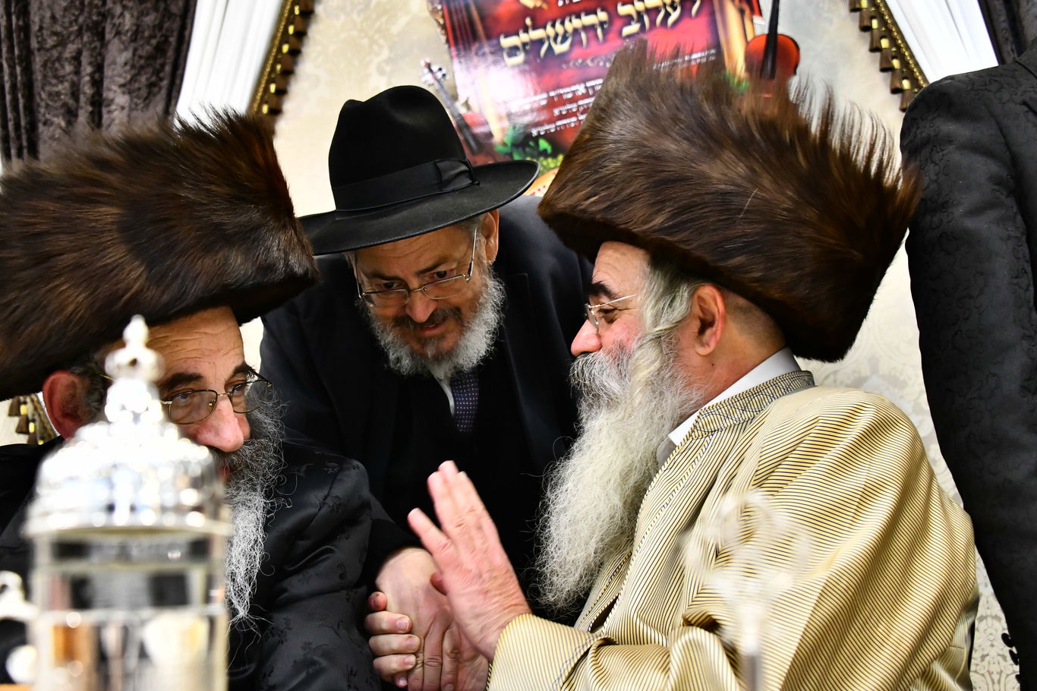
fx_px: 1181
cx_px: 518
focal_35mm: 41
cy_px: 344
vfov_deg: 32.6
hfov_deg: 47.4
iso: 4000
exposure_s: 1/125
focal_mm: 40
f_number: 5.6
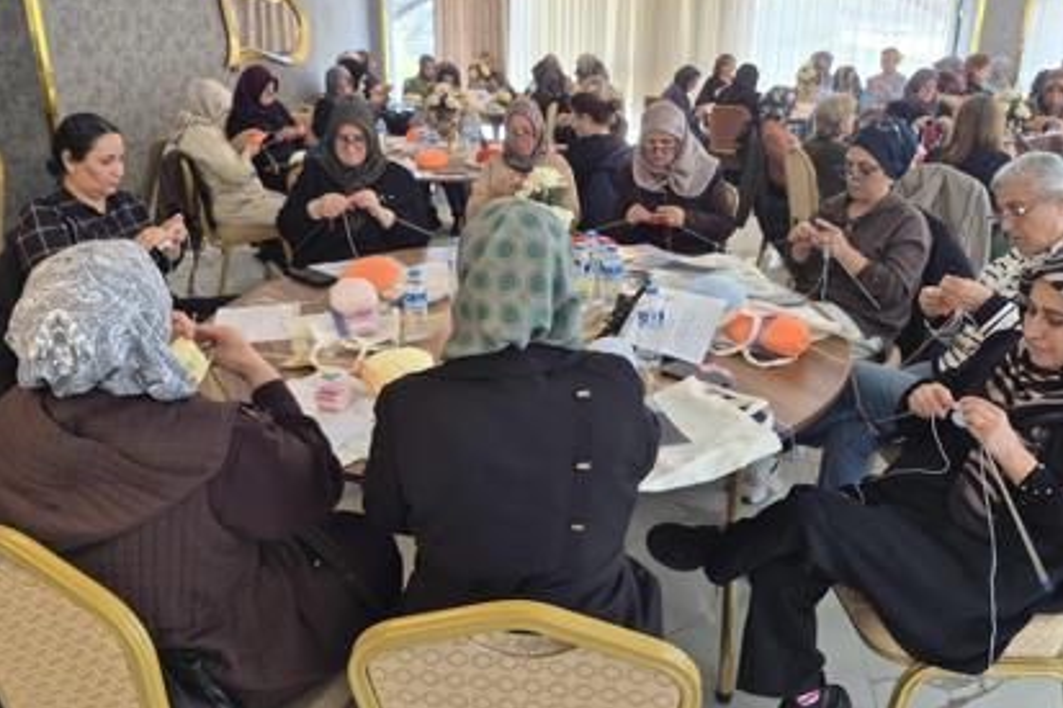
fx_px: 797
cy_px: 296
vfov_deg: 47.7
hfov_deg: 67.4
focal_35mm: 27
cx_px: 553
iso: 64
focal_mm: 5.4
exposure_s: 1/100
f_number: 1.8
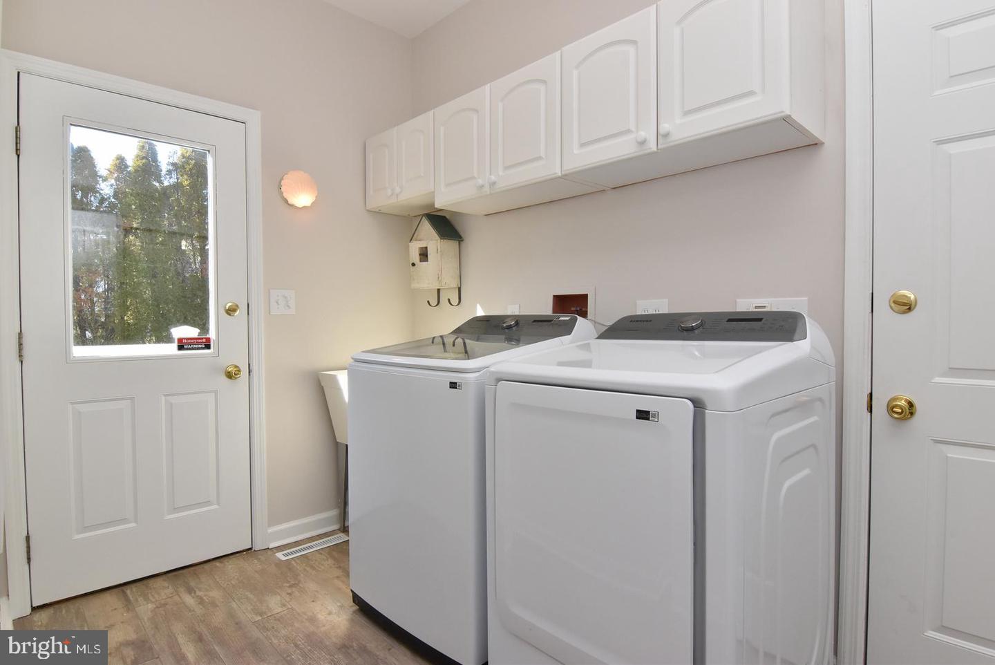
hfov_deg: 90.0
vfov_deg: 67.5
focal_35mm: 18
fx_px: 498
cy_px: 332
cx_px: 498
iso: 800
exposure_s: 1/80
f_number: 14
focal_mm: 12
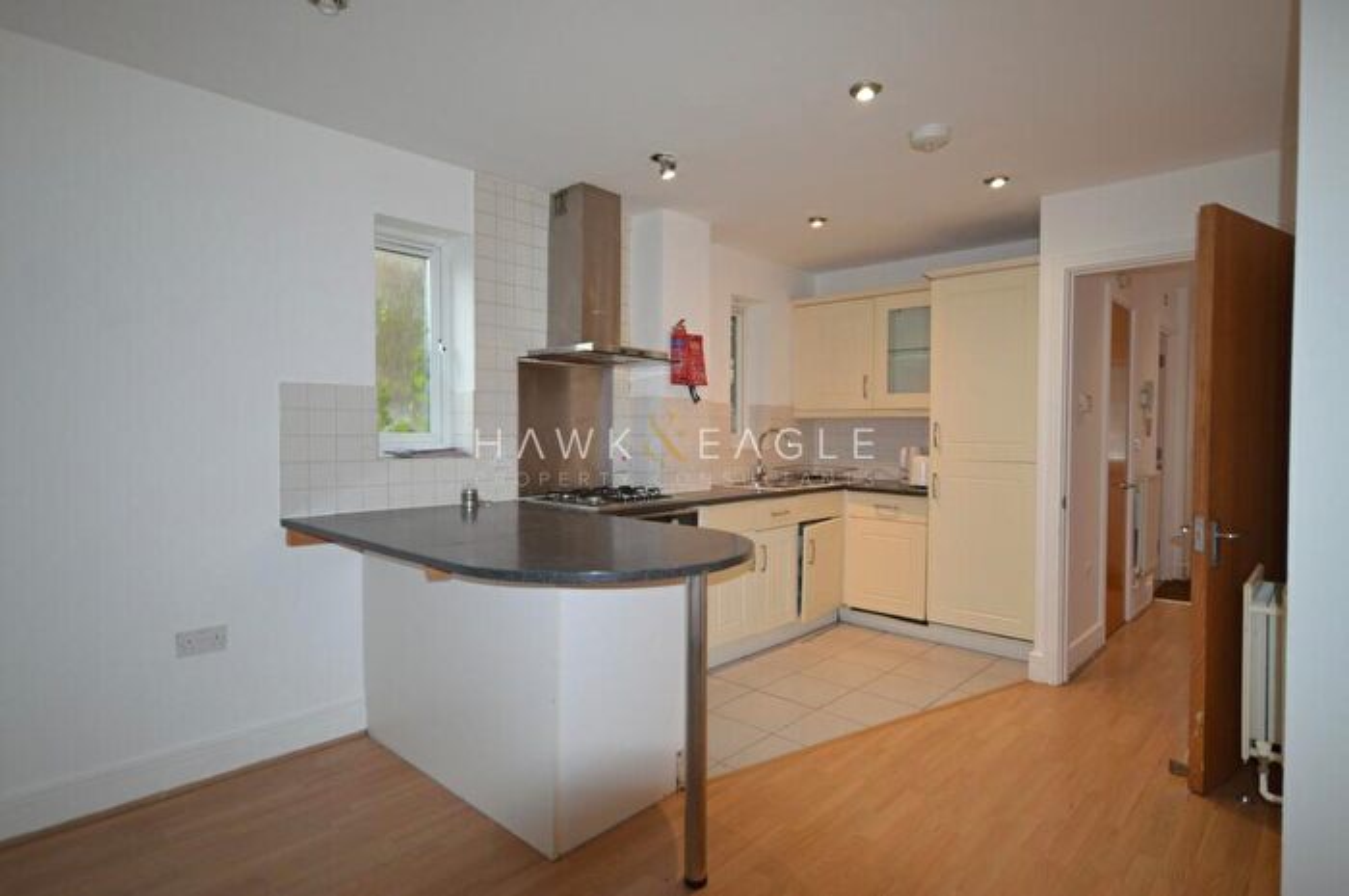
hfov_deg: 85.5
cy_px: 448
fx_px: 730
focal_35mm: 20
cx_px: 674
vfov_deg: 63.1
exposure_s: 1/60
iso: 800
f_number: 4.5
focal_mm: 13
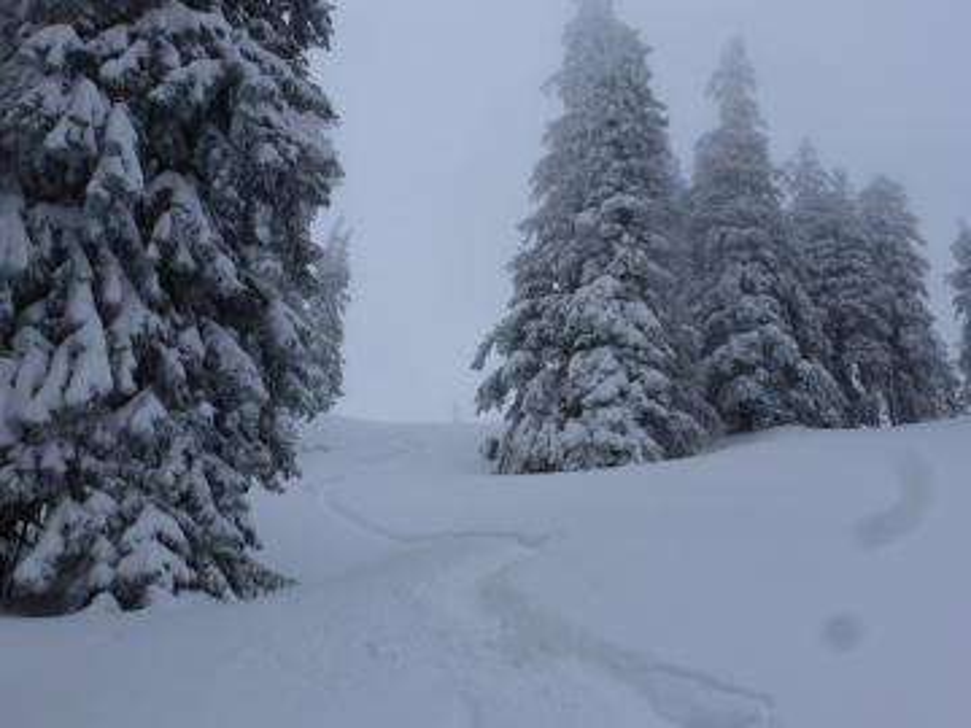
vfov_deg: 46.8
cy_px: 364
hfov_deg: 60.0
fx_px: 842
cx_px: 486
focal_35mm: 30
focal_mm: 5.4
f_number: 5
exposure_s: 1/500
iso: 100
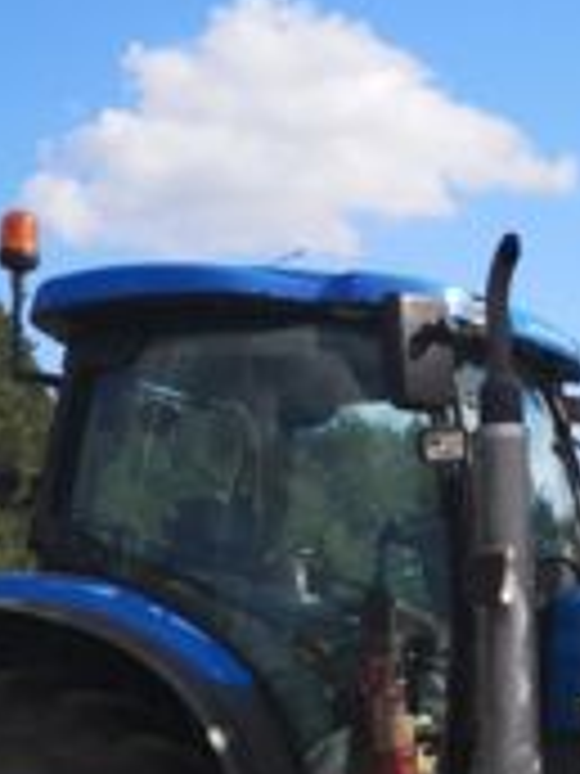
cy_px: 576
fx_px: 1966
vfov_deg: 22.1
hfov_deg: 16.3
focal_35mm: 88
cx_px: 620
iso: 50
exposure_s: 1/2695
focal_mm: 3.95
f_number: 1.8
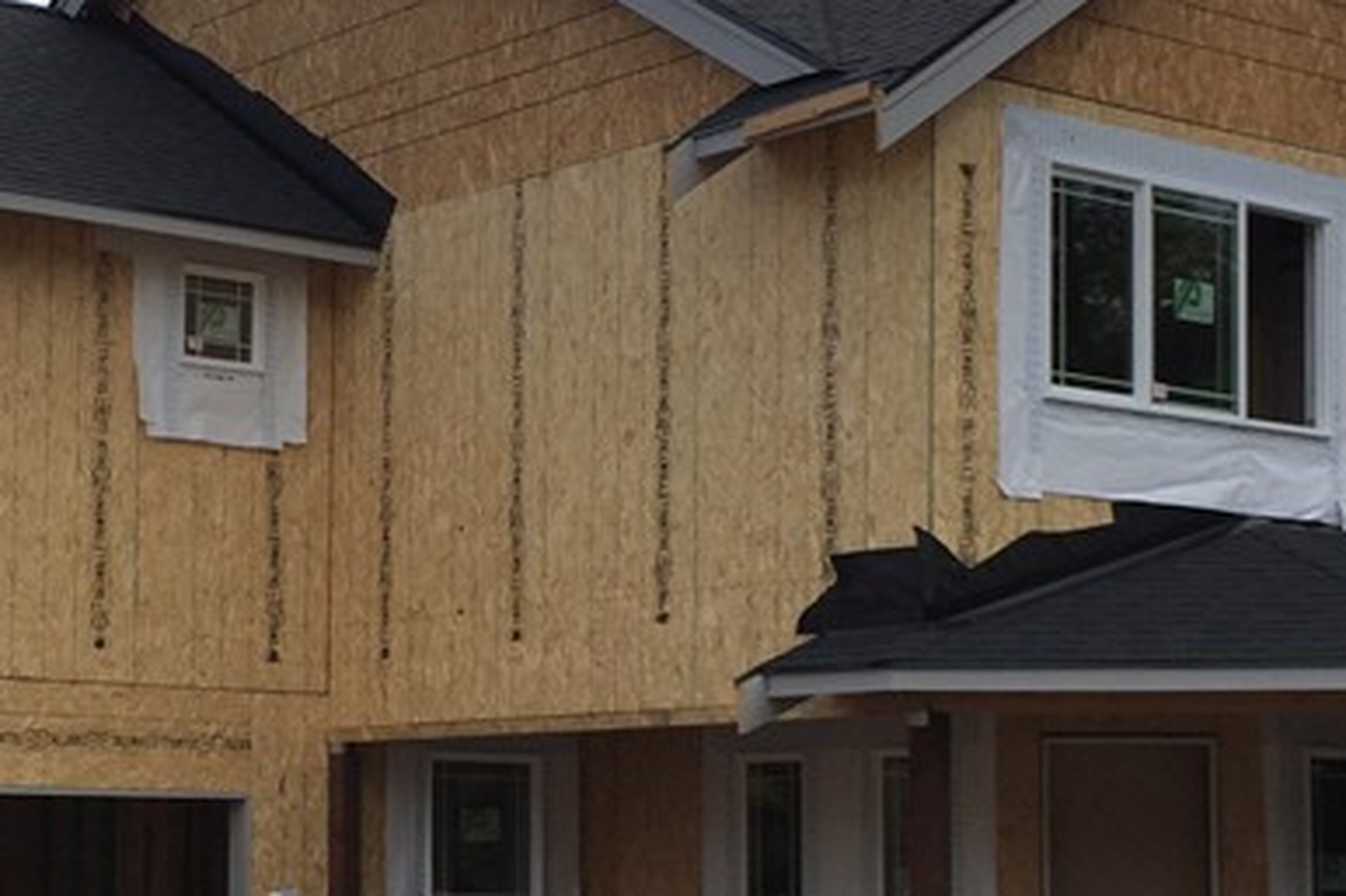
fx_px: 2990
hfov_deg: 25.0
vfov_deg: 16.9
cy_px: 694
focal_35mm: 80
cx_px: 279
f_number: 2.2
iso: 32
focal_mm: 4.15
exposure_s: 1/1099
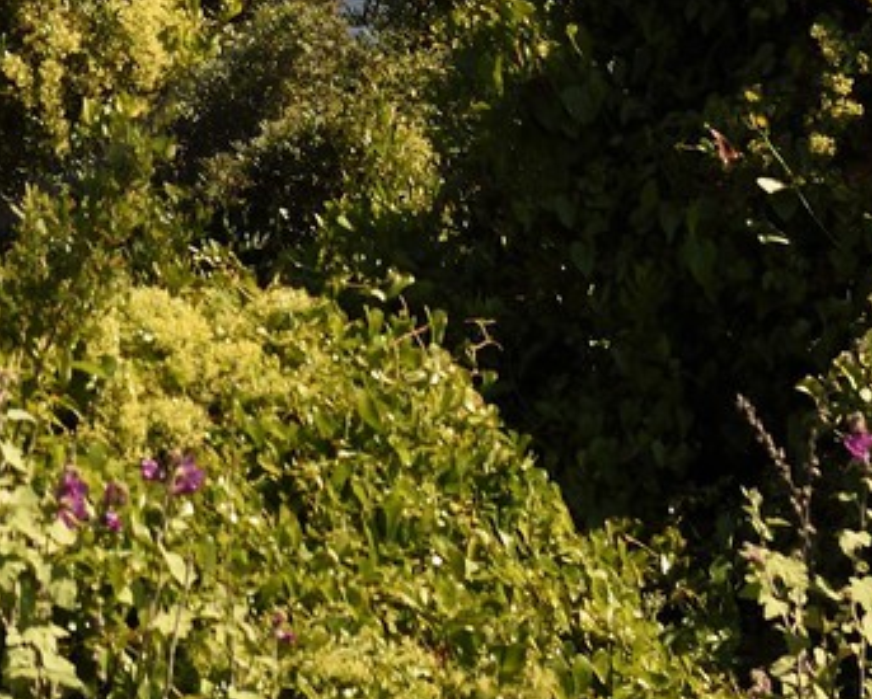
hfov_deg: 7.0
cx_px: -435
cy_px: -613
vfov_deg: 5.6
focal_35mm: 271
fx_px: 7000
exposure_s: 1/320
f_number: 10
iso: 200
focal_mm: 62
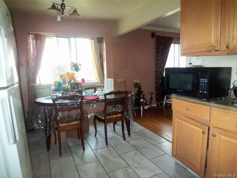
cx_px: 118
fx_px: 157
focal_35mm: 23
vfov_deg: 58.9
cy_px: 89
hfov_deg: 73.9
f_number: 2.8
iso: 200
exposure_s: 1/30
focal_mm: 3.8
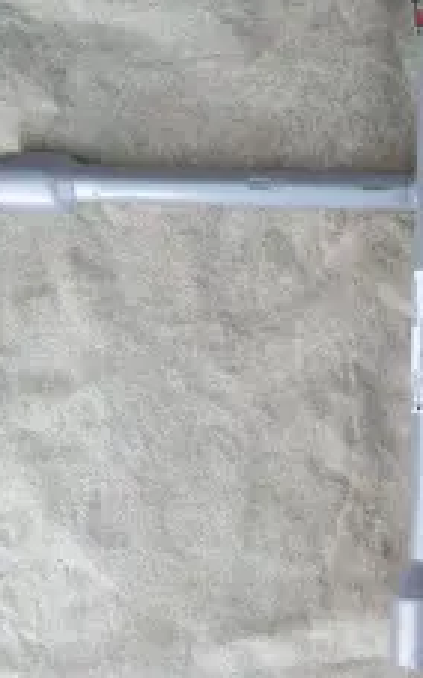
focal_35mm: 52
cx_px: 441
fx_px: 962
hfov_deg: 23.6
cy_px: 235
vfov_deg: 38.5
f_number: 1.8
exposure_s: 1/100
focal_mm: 4.22
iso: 210
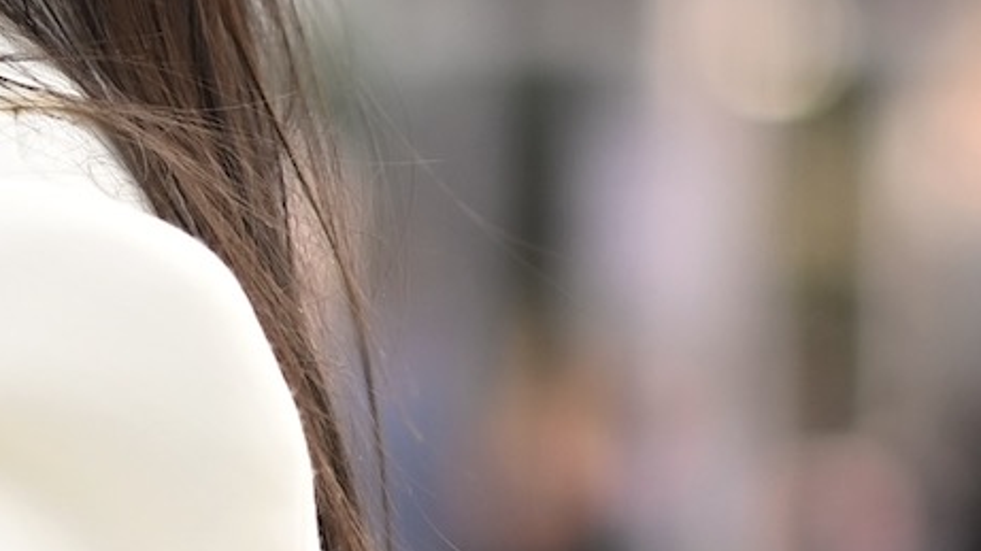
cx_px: -581
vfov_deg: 2.5
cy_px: 488
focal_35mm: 483
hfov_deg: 4.4
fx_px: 12560
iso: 500
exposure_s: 1/2500
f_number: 2.2
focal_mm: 85
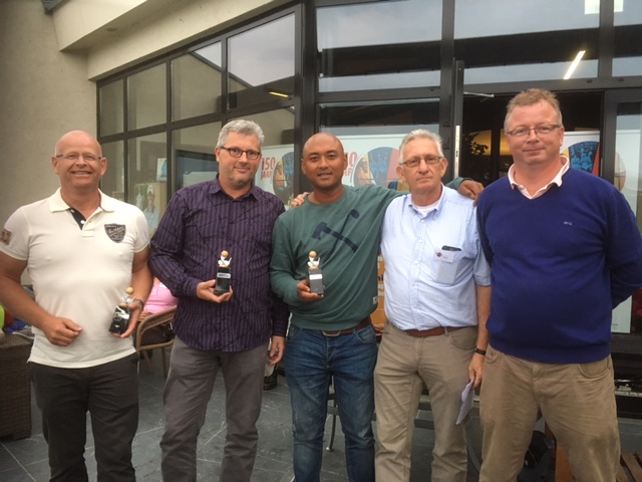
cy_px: 241
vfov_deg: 48.2
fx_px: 538
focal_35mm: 29
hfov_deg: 61.7
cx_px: 321
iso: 160
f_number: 2.2
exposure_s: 1/33
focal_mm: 4.15
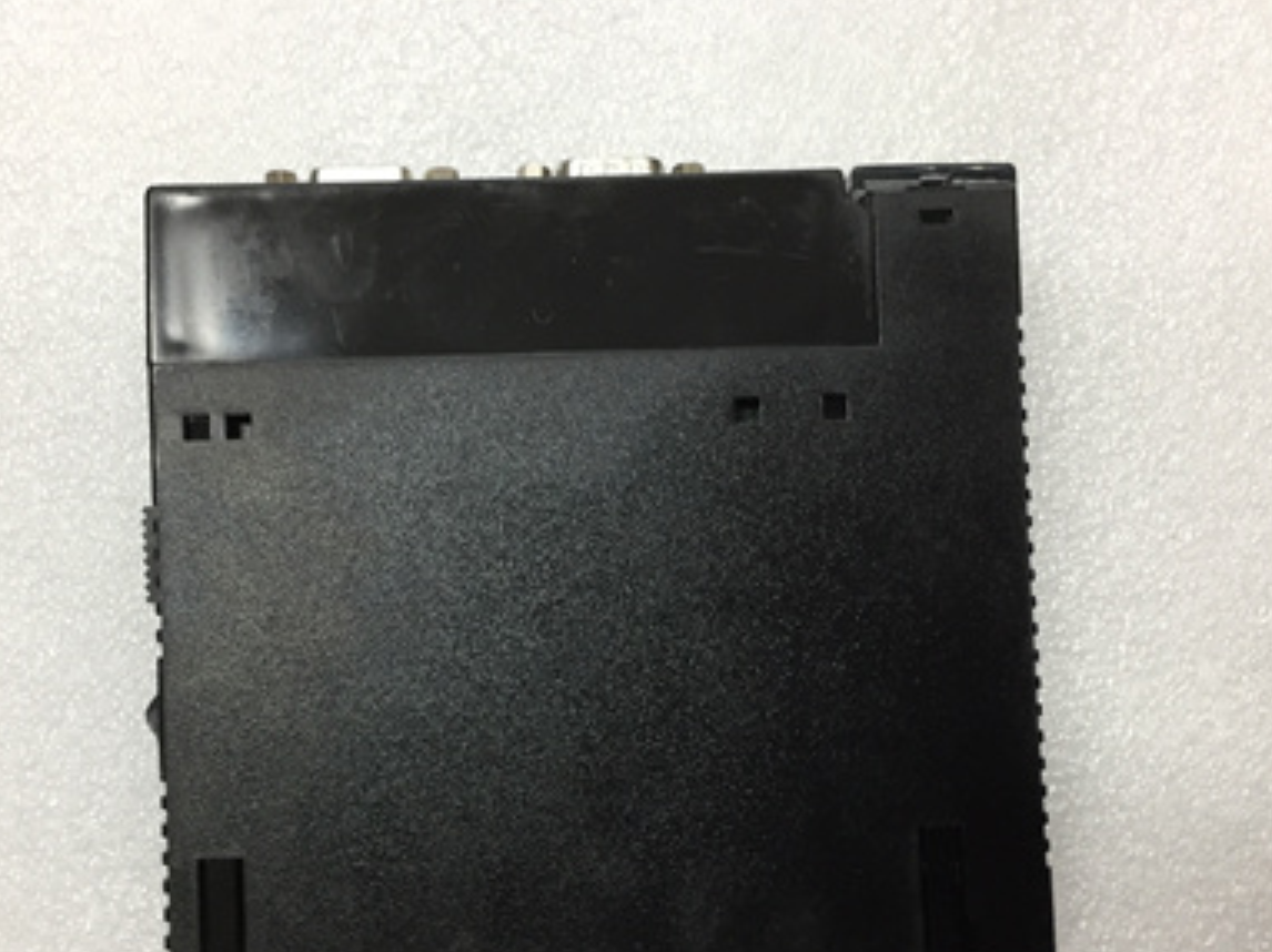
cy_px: 554
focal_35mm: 38
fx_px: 1395
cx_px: 576
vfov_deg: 37.6
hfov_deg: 48.9
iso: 125
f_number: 2.2
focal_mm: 4.15
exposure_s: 1/33
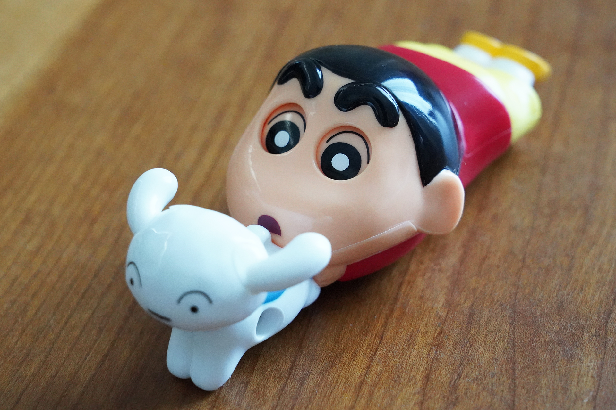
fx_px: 1797
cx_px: 308
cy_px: 205
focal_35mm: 105
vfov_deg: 13.0
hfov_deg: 19.5
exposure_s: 1/100
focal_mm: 105
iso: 12800
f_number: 9
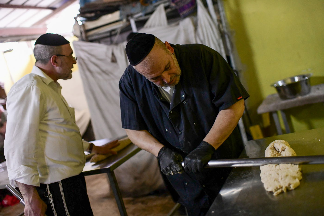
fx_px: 315
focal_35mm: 35
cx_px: 162
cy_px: 108
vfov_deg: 37.8
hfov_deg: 54.4
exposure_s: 1/250
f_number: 2.2
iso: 5000
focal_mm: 35
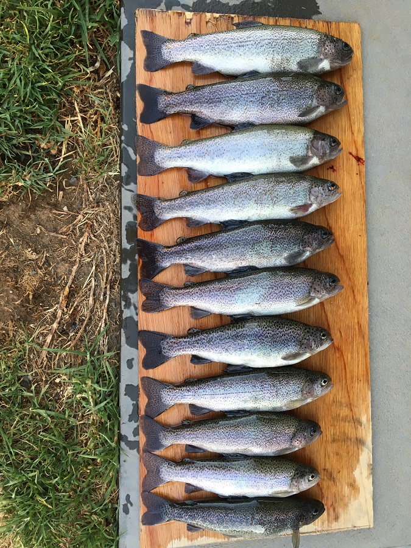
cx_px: 206
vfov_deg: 61.7
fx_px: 459
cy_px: 274
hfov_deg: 48.2
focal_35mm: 29
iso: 32
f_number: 2.2
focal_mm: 4.15
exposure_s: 1/33
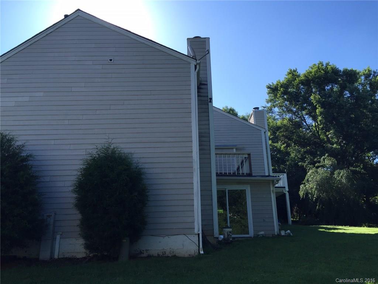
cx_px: 189
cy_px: 142
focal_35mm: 29
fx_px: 317
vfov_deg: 48.2
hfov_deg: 61.7
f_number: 2.2
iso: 32
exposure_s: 1/1099
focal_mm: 4.15
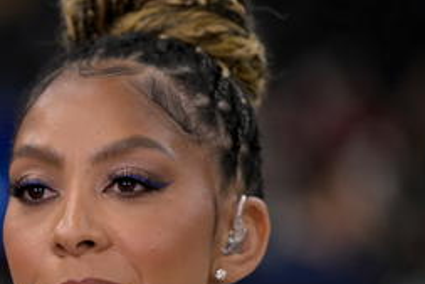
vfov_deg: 3.5
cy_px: 242
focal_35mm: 391
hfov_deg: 5.3
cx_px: 87
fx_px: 4618
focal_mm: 165
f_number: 2.8
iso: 2000
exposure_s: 1/2500
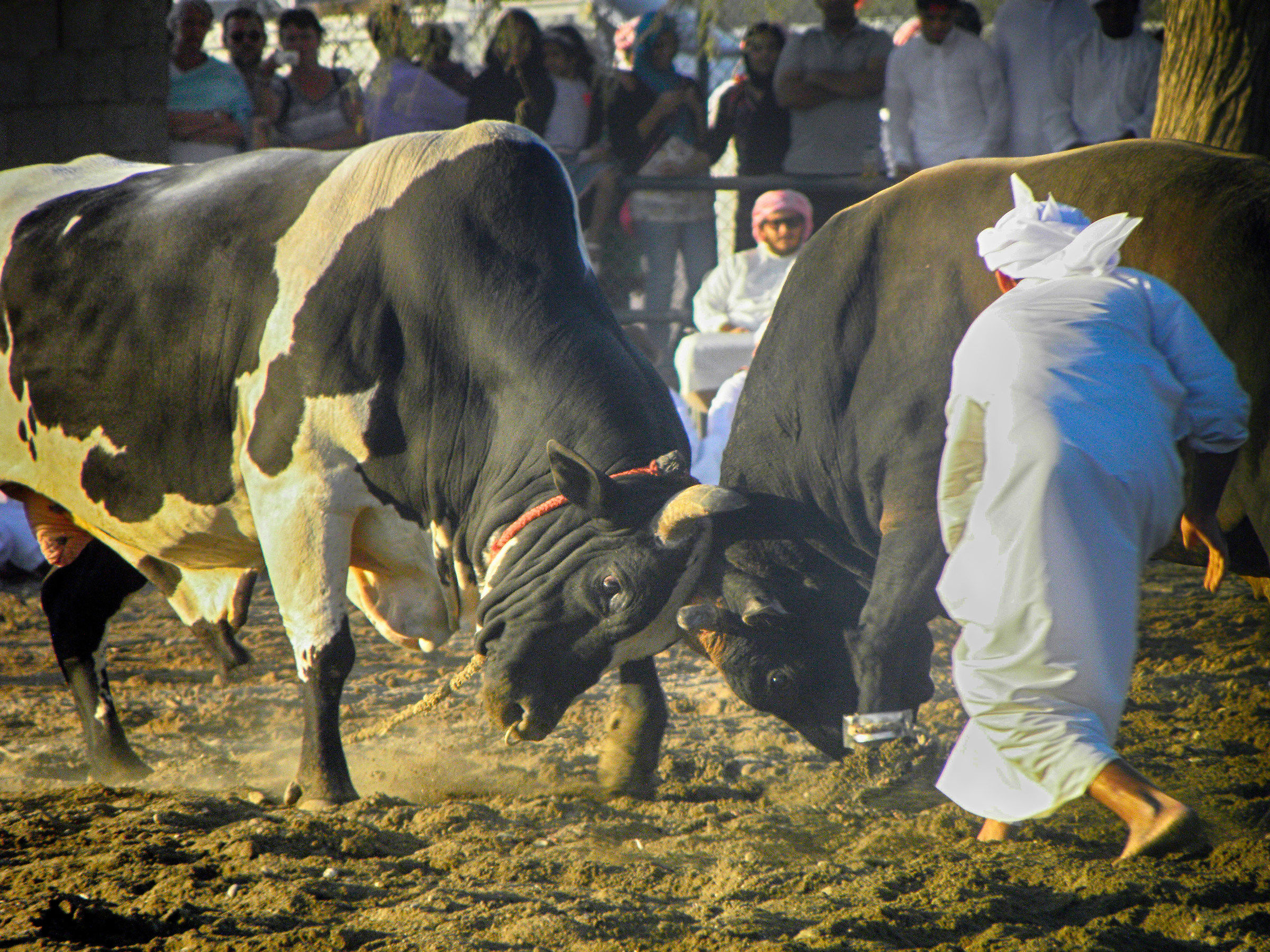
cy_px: 476
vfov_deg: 2.6
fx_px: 21206
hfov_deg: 3.4
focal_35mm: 578
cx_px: 635
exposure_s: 1/250
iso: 125
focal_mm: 103.04
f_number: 5
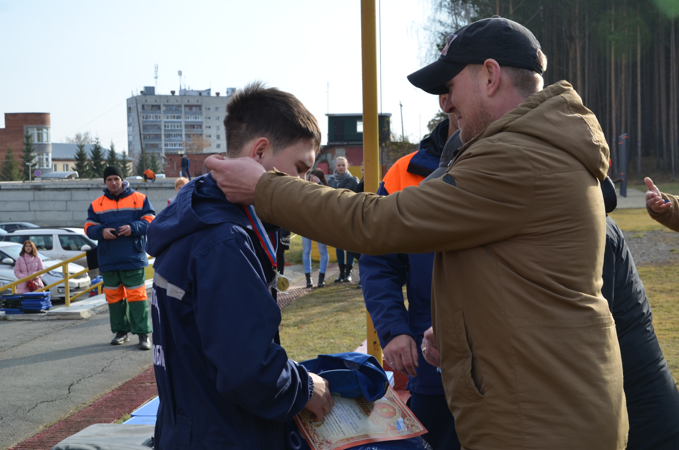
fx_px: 1073
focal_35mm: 57
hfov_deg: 35.1
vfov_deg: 23.7
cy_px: 225
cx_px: 340
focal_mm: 38
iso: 160
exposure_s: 1/250
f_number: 8
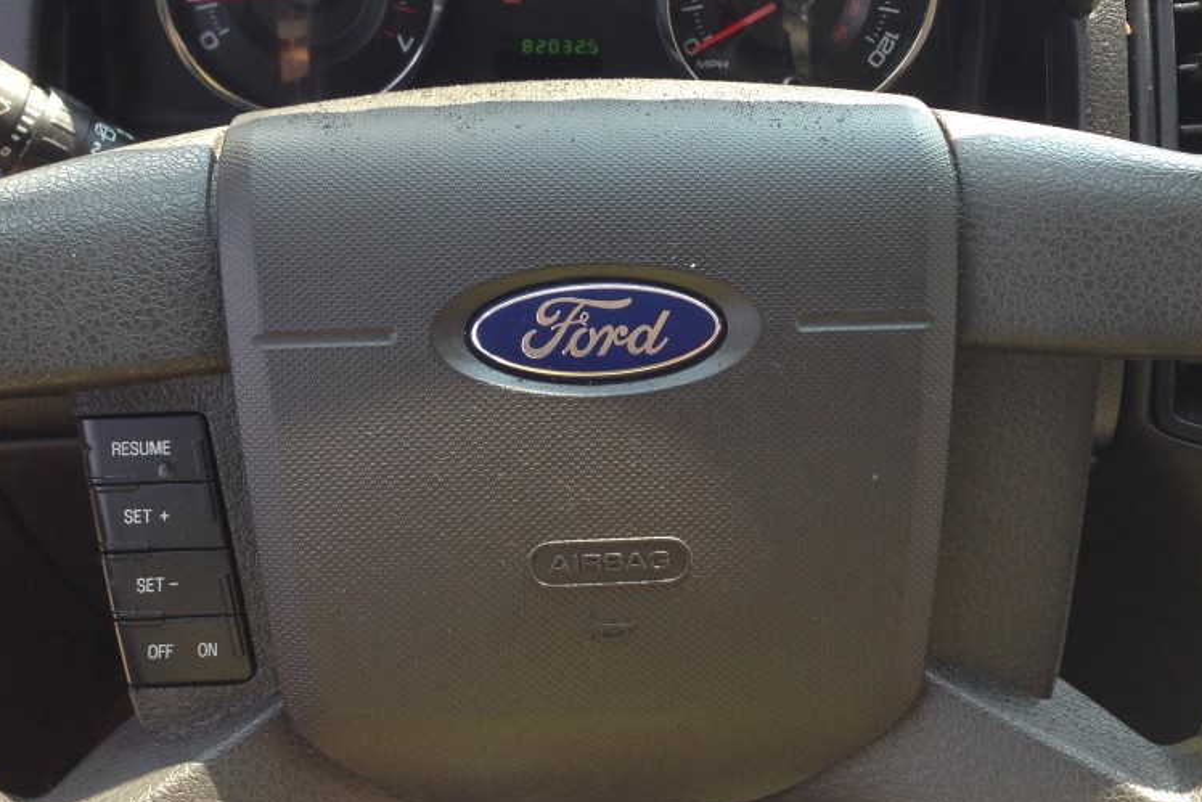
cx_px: 551
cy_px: 244
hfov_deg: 41.9
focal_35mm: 47
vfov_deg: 28.4
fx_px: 1569
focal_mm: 4.12
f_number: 2.4
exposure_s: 1/120
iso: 50
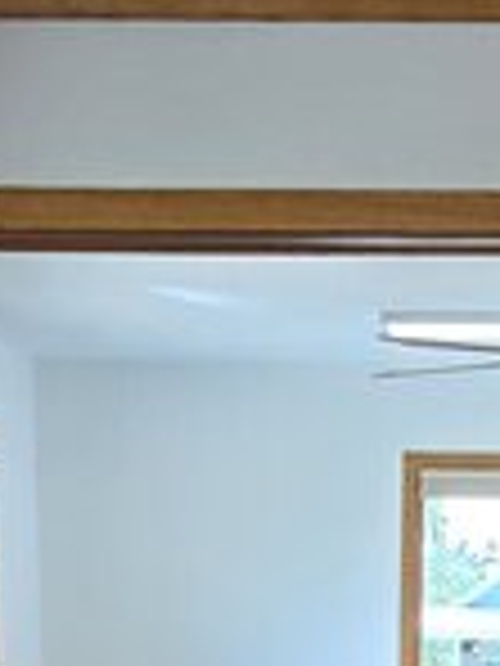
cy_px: 1222
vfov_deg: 17.0
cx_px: 401
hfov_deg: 15.6
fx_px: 1810
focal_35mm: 94
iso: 64
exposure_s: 1/120
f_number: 2.2
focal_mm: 2.2
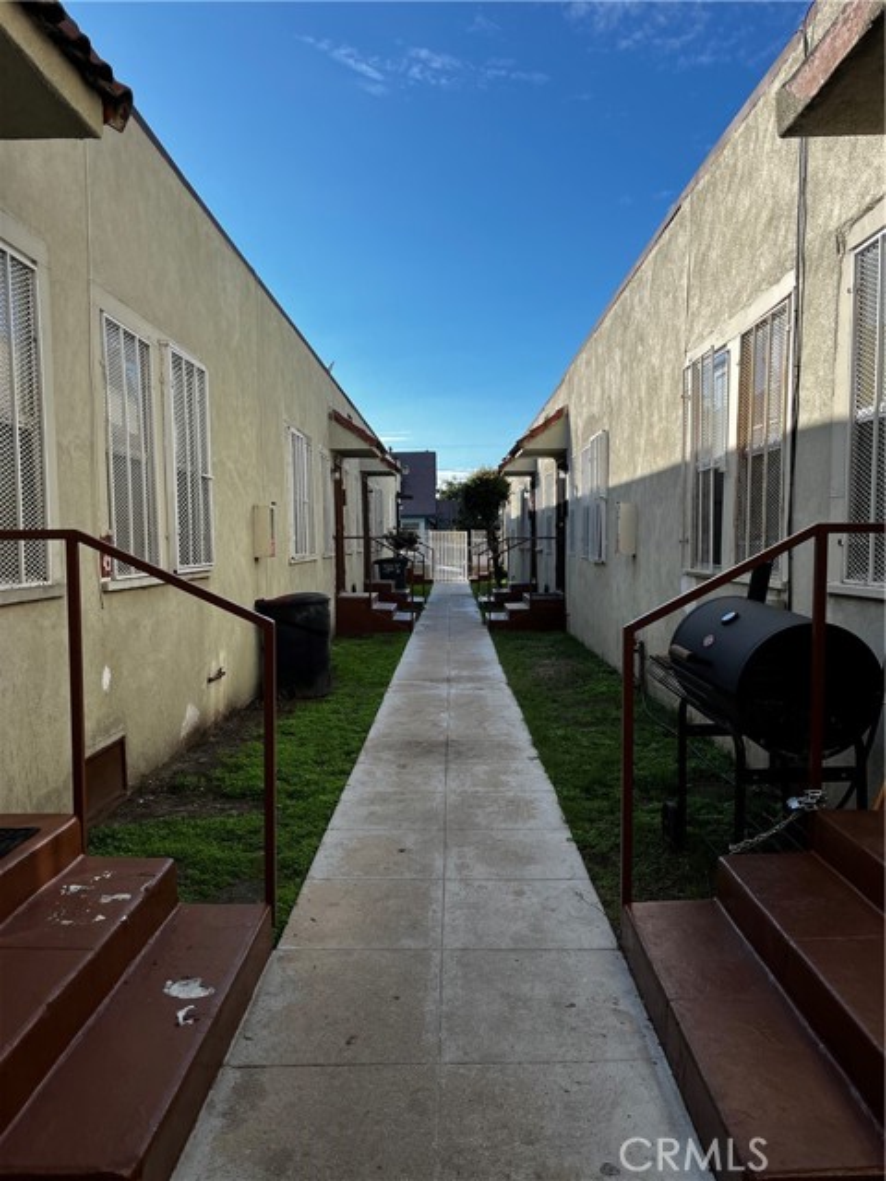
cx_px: 443
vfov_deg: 67.3
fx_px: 887
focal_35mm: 26
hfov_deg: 53.1
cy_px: 590
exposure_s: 1/2688
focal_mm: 5.1
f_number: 1.6
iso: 50
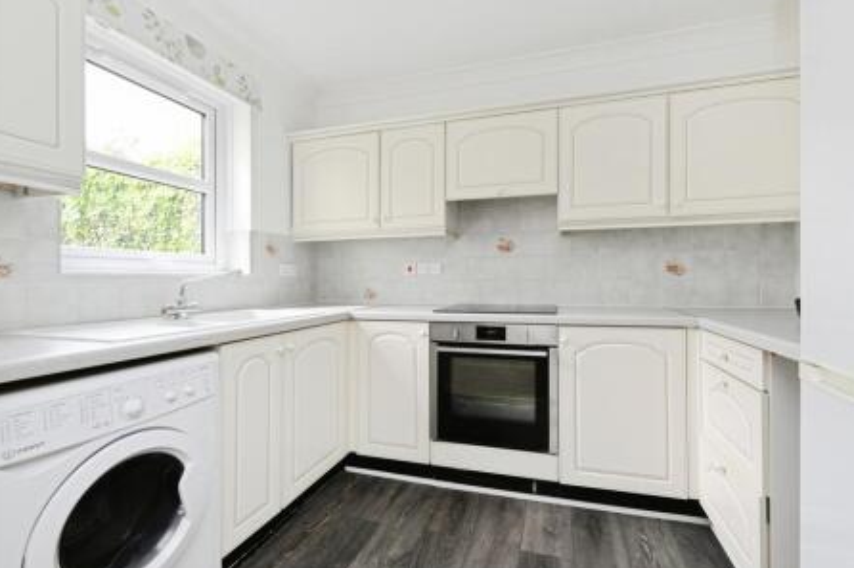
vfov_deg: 73.7
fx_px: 379
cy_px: 286
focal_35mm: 16
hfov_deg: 96.7
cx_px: 444
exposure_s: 1/200
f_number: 8
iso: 1000
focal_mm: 15
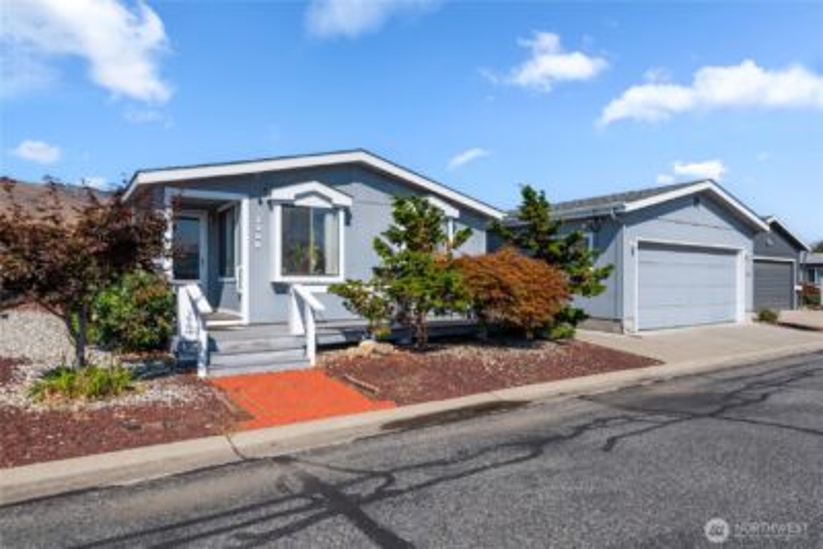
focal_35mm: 22
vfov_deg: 57.3
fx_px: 503
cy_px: 274
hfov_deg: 78.6
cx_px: 412
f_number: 8
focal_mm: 22
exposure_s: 1/500
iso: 100
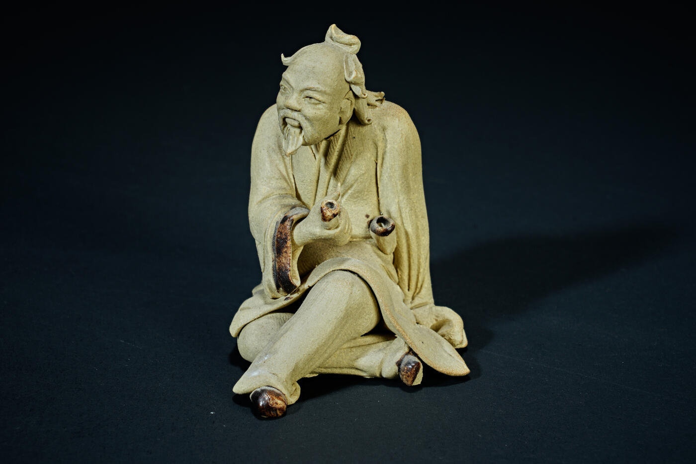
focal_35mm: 138
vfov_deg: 9.9
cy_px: 232
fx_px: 2668
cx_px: 348
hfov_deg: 14.9
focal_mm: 92
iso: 100
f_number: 18
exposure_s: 1/160
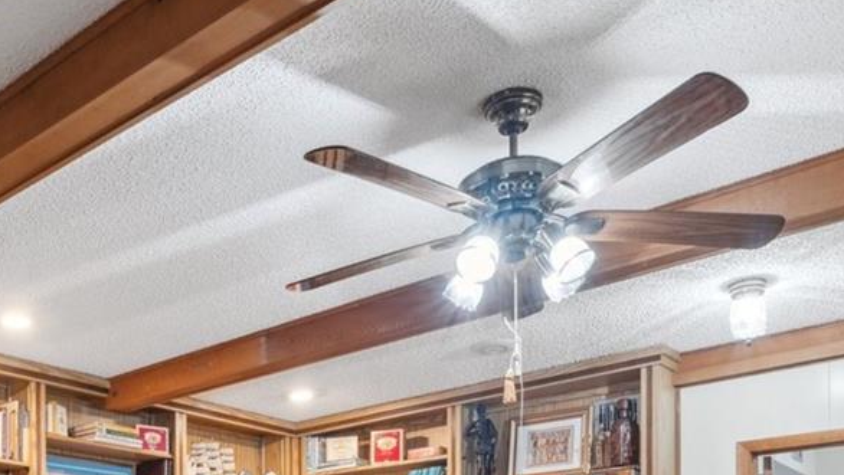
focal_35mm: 40
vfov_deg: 25.7
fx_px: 895
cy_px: 612
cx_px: 246
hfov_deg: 49.1
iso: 400
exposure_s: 1/2
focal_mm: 14
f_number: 8
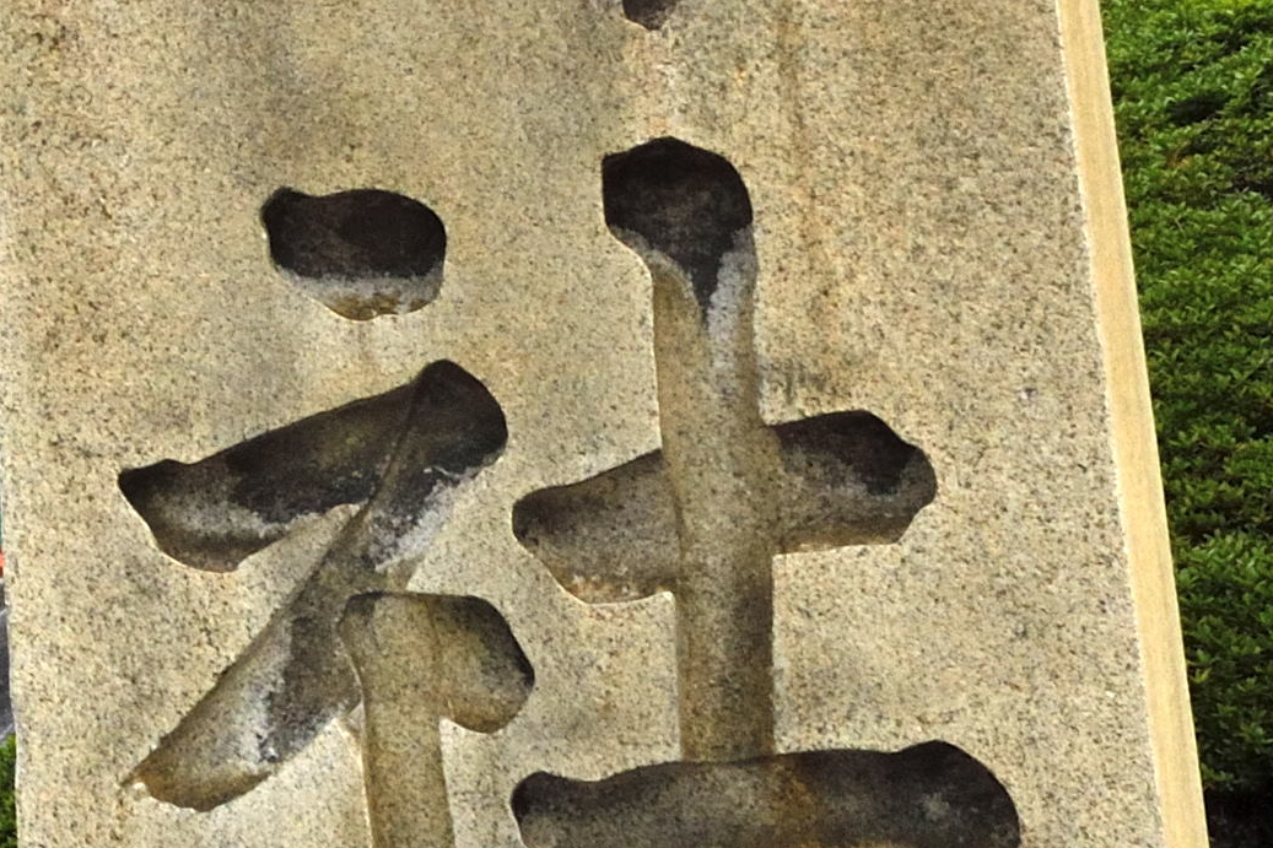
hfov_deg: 14.5
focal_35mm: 120
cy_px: -364
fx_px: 4242
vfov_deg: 11.0
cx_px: -1171
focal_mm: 18
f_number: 9
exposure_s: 1/500
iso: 400
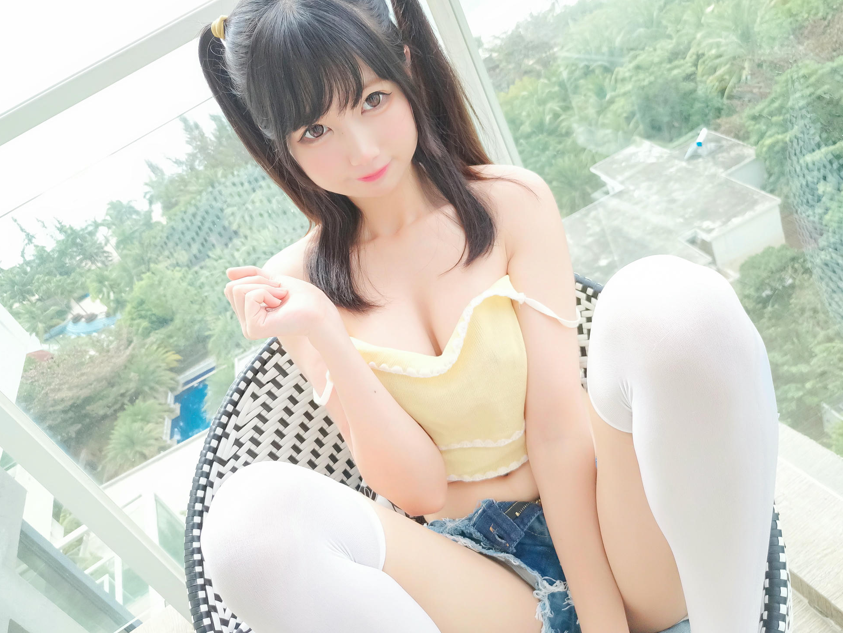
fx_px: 633
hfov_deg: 67.3
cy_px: 314
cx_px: 415
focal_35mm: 26
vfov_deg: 53.1
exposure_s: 1/849
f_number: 1.8
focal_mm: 4.36
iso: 80
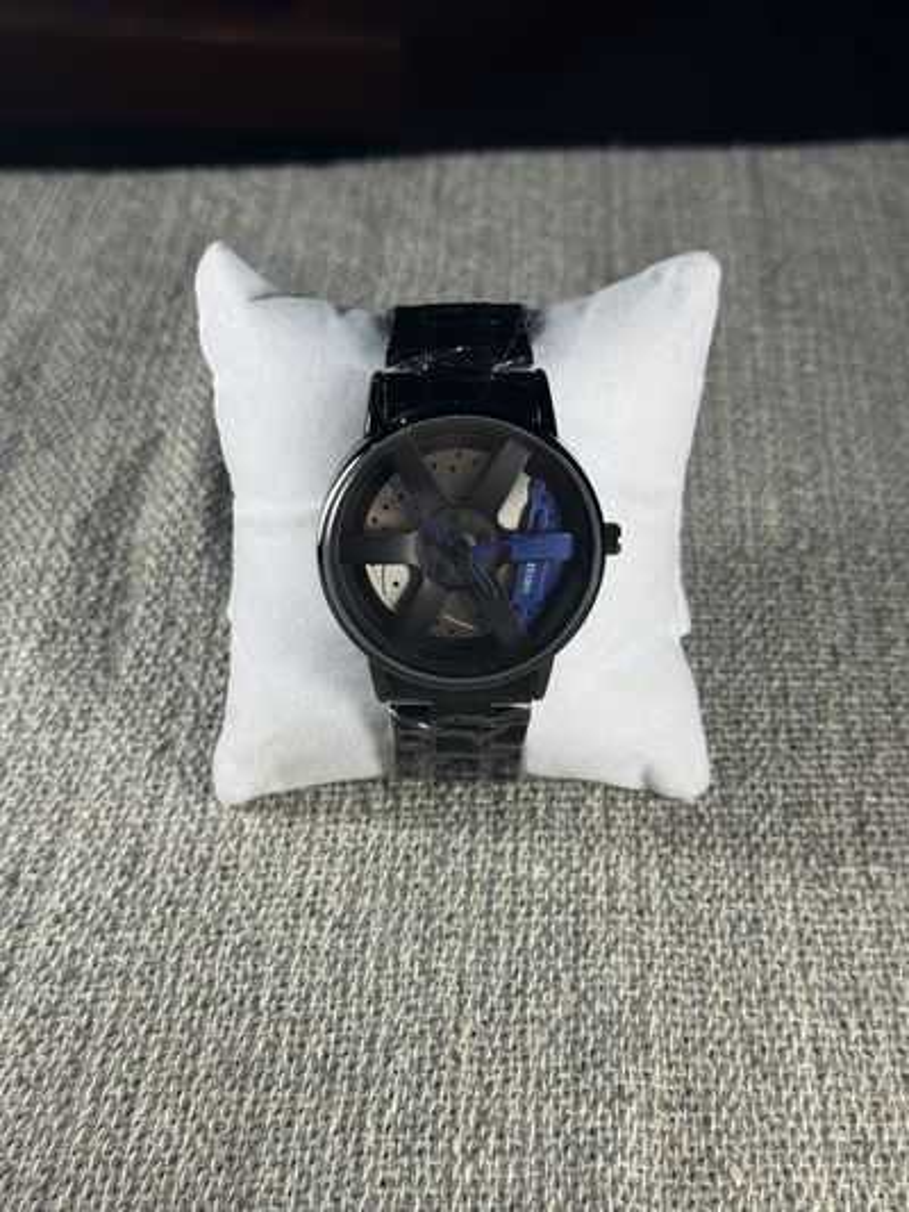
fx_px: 1680
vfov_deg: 39.6
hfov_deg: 30.3
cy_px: 606
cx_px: 454
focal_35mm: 48
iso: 50
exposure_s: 1/167
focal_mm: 6.76
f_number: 1.78
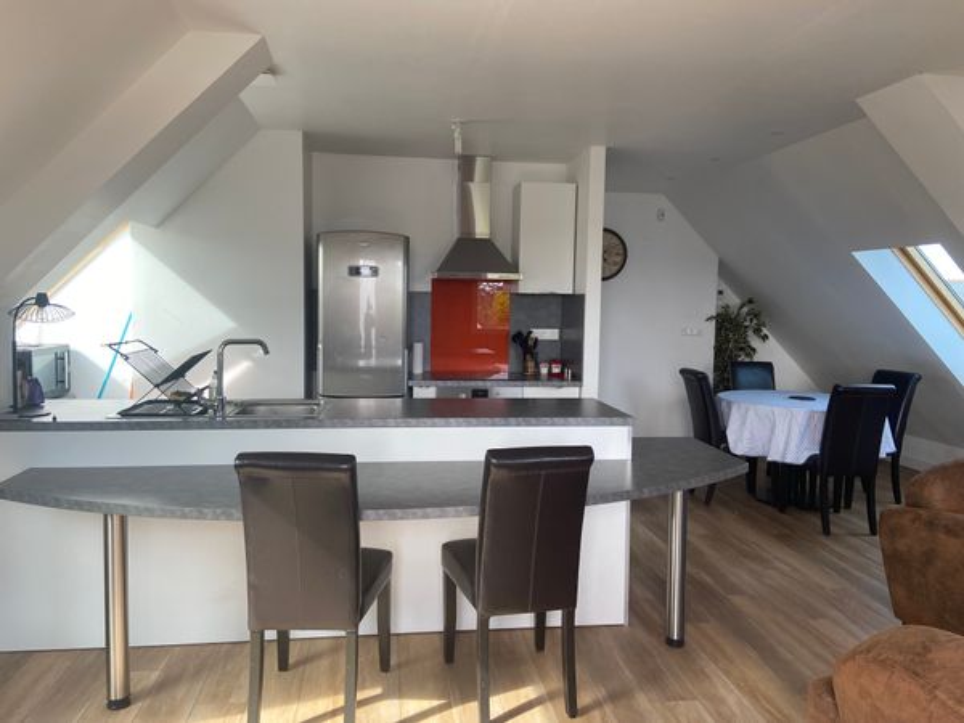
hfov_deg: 67.3
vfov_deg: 53.1
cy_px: 362
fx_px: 724
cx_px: 482
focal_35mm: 26
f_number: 1.8
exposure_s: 1/122
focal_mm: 4.25
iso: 50
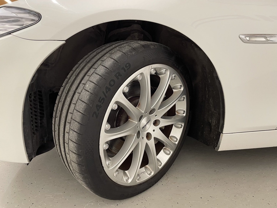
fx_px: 208
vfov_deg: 53.1
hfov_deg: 67.3
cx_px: 138
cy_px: 104
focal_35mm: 26
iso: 200
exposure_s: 1/50
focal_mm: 4.2
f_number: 1.6
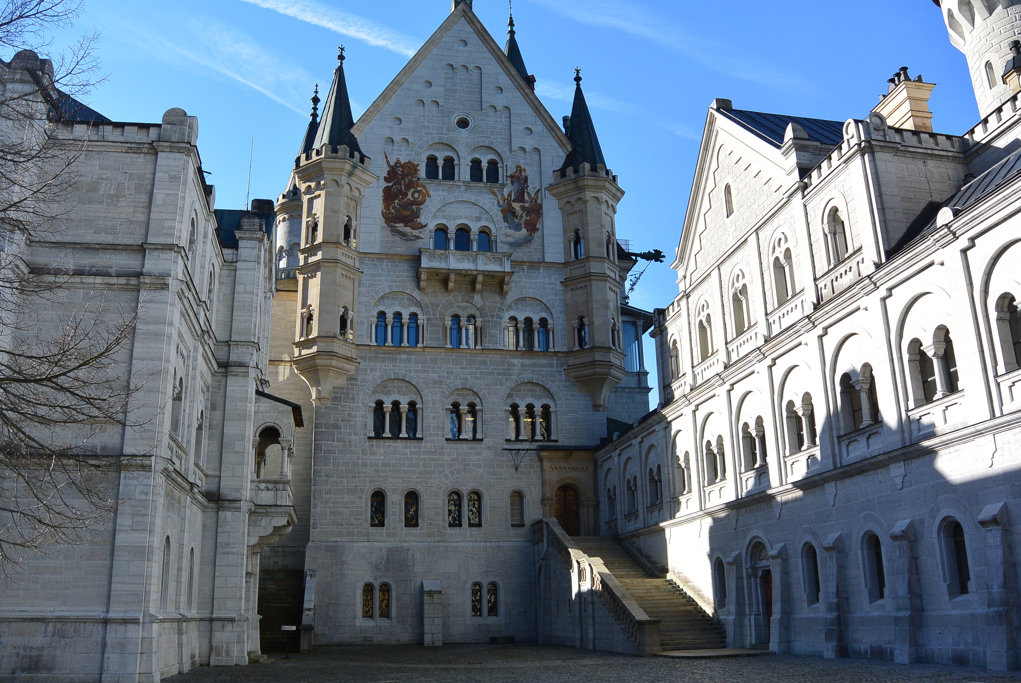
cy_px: 342
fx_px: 824
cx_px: 510
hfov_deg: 63.6
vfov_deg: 45.1
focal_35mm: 29
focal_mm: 11
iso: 100
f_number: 4.5
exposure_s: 1/500
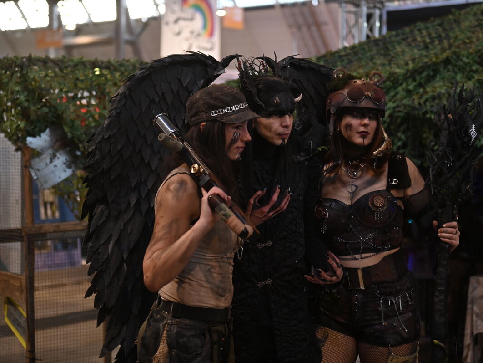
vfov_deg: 19.4
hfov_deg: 25.6
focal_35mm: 76
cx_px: 272
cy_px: 182
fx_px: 1061
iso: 1600
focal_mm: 70
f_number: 2.8
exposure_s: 1/100
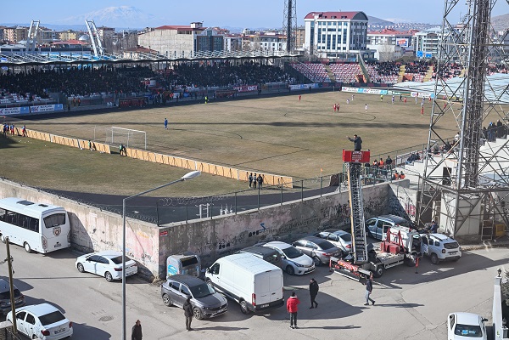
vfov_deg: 28.6
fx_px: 664
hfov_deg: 41.9
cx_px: 254
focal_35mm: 47
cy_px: 170
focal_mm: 47
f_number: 7.1
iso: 200
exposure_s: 1/100
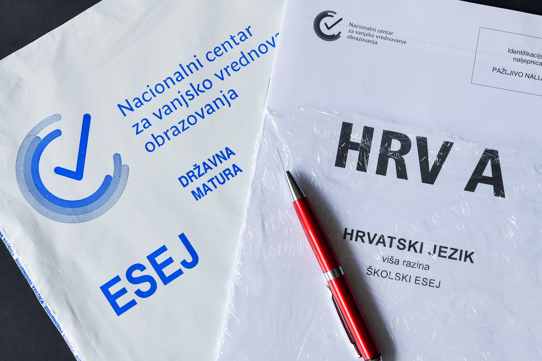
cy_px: 180
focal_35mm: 60
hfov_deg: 33.4
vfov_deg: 22.6
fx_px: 903
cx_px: 271
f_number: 9
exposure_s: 1/125
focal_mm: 60
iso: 640
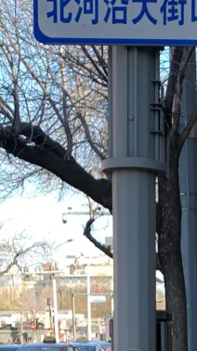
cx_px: 253
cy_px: 484
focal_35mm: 108
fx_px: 1005
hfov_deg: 10.9
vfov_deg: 18.2
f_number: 1.8
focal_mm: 4.25
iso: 25
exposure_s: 1/490
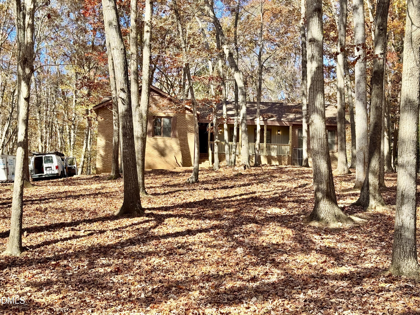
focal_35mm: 48
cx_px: 210
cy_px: 158
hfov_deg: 39.7
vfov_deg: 30.3
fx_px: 582
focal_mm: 6.76
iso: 64
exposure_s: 1/980
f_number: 1.78
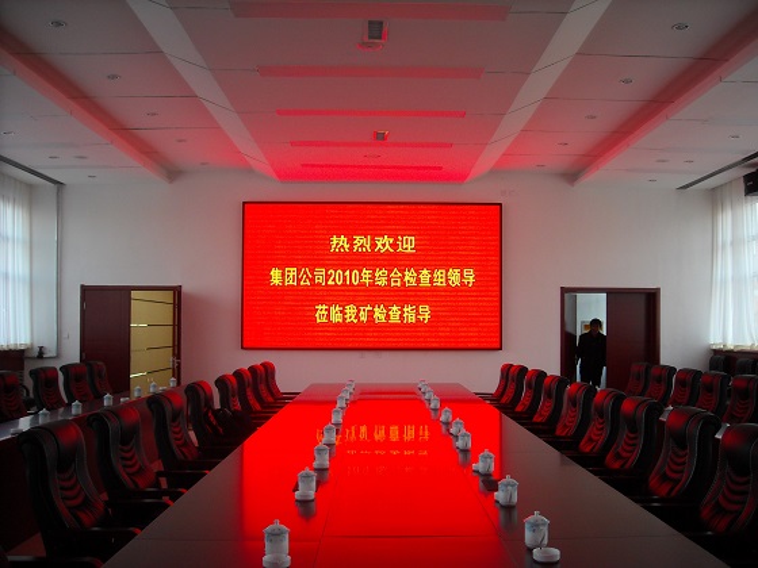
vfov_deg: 40.7
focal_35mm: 35
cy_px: 284
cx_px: 379
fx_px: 766
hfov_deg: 52.6
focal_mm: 5.7
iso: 135
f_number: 2.8
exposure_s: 1/60
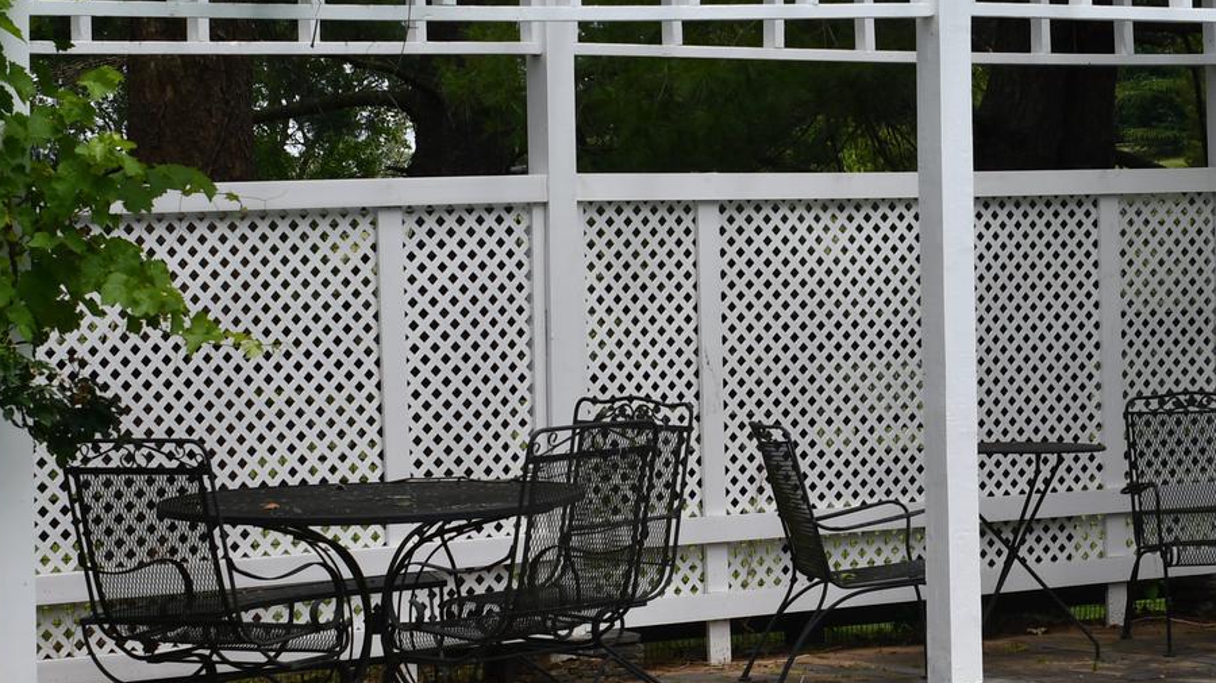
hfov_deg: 17.3
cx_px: 723
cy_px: 441
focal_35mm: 124
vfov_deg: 9.8
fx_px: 3998
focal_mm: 35
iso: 100
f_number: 8
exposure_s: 1/250
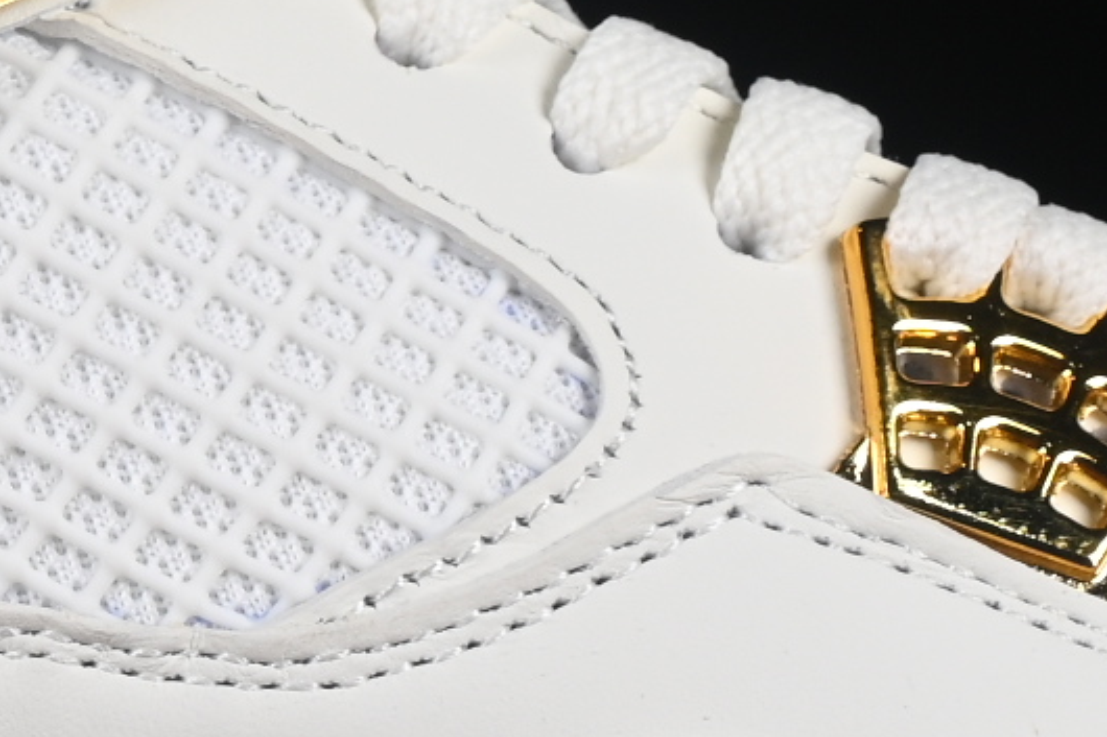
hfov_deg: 5.2
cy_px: 388
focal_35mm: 394
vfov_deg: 3.5
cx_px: 297
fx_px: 12111
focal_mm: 50
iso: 160
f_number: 8
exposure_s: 1/100
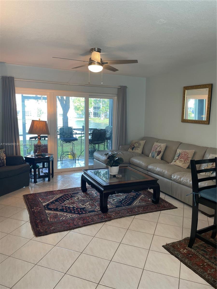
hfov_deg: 53.1
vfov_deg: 67.3
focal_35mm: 26
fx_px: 217
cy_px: 144
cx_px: 108
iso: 100
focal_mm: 4.2
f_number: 1.6
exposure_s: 1/120
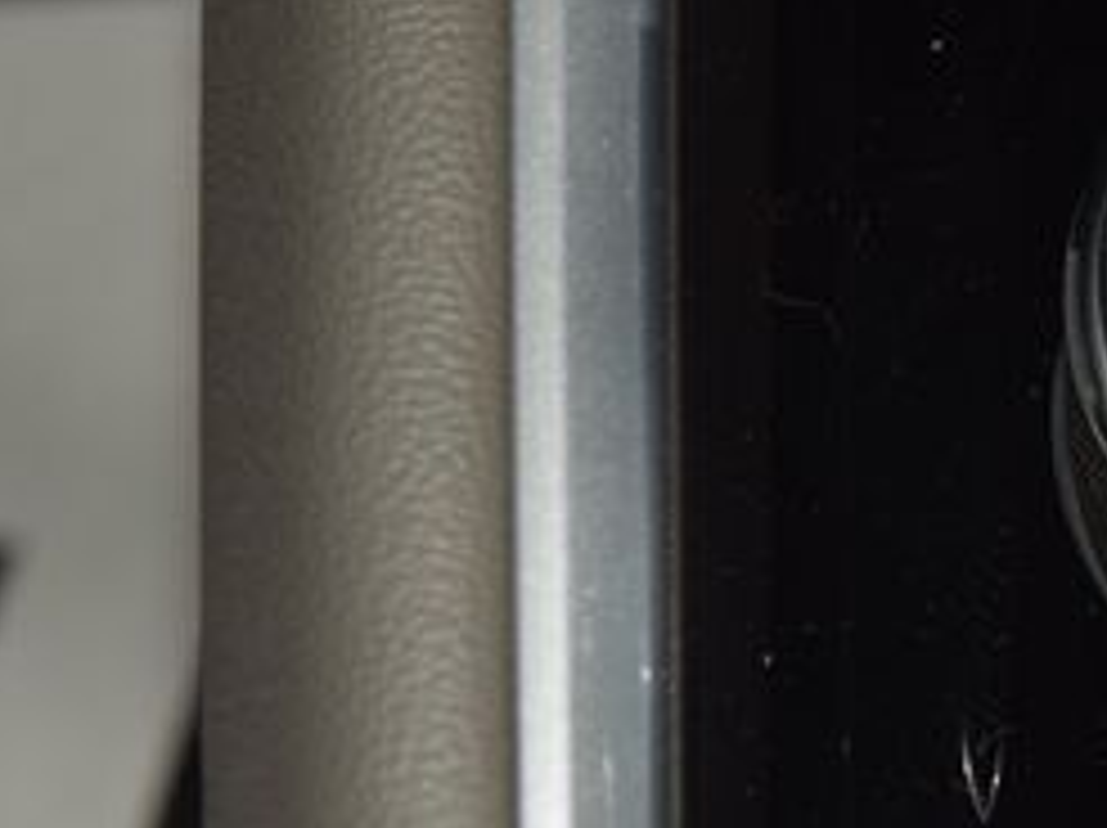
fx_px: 8402
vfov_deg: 5.6
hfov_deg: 7.5
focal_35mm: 263
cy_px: 286
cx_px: 1431
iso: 100
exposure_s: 1/125
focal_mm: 70
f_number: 8
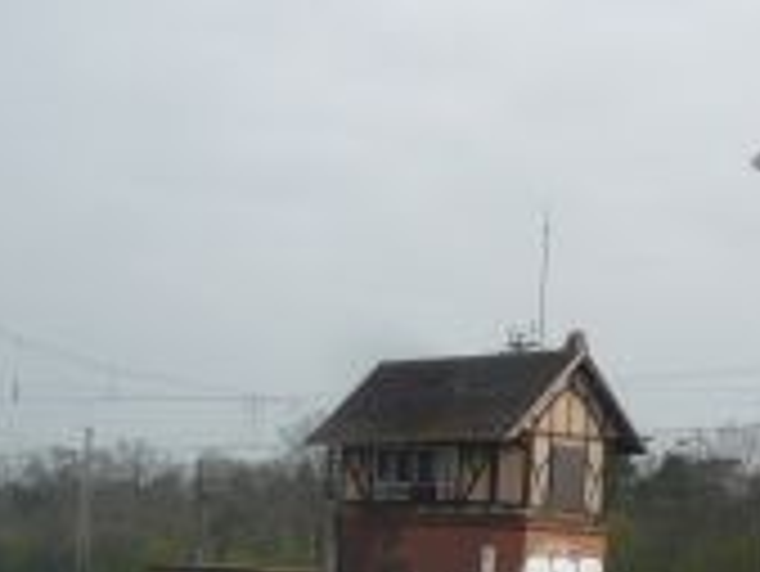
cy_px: 554
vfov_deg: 16.0
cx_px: 418
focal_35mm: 91
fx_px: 1999
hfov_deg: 21.5
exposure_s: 1/400
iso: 100
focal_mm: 5.2
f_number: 5.6
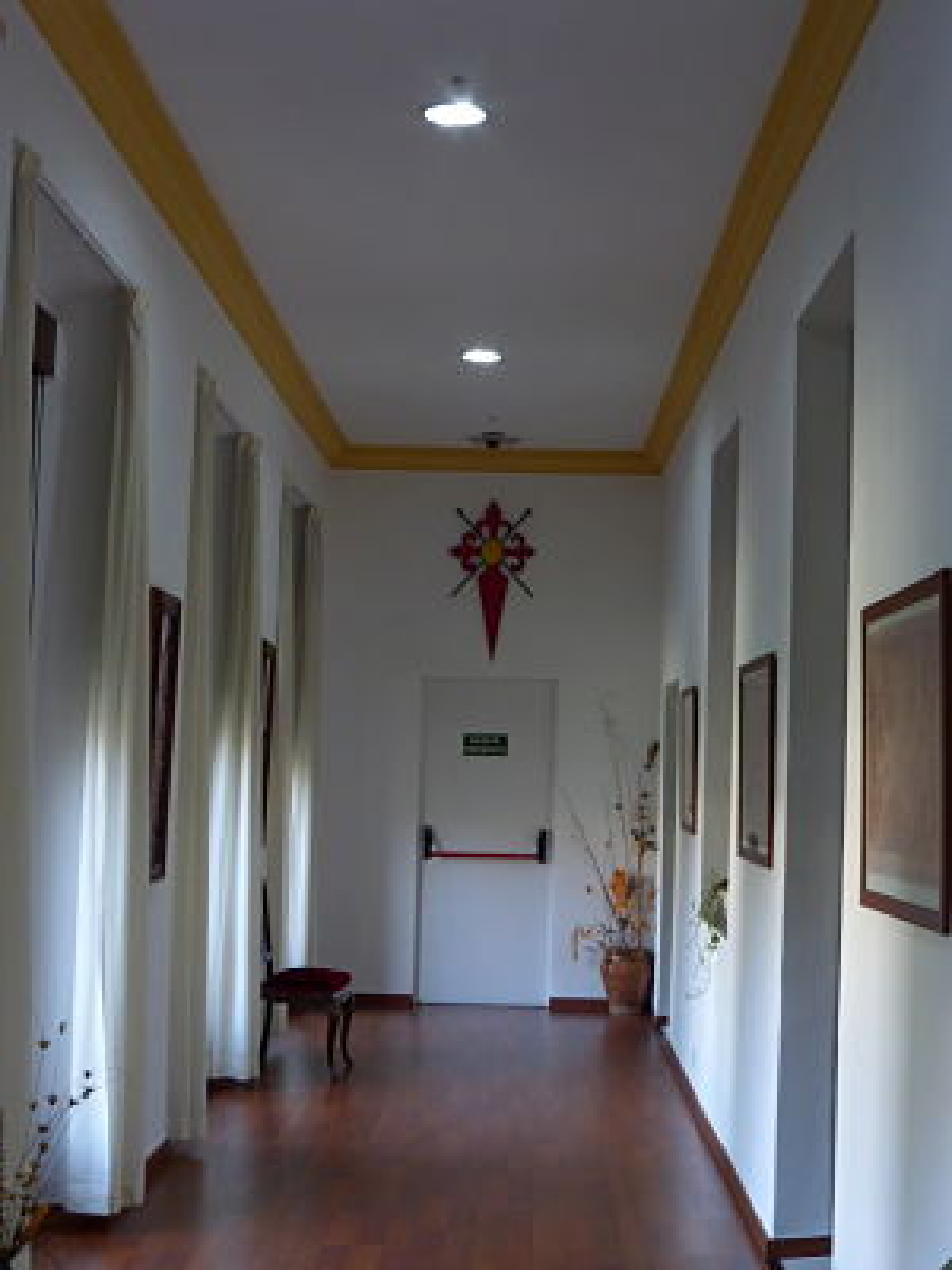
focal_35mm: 54
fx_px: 1980
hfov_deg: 27.0
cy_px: 635
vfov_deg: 35.5
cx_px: 476
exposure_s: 1/40
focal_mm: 9.7
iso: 400
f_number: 4.6
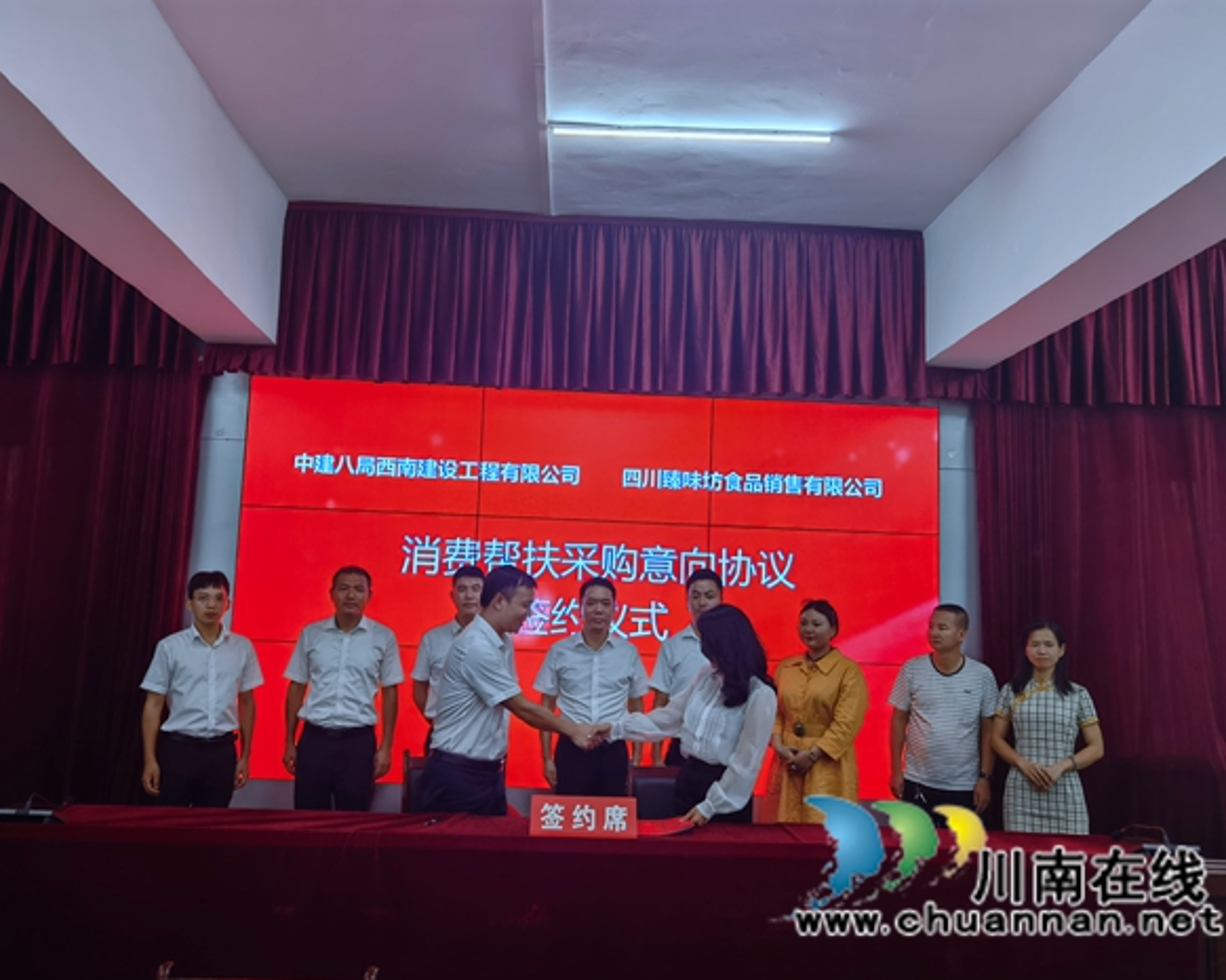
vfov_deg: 49.9
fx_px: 1052
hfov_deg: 60.5
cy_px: 497
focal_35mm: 29
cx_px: 590
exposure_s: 1/100
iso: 125
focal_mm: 6.67
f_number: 1.9
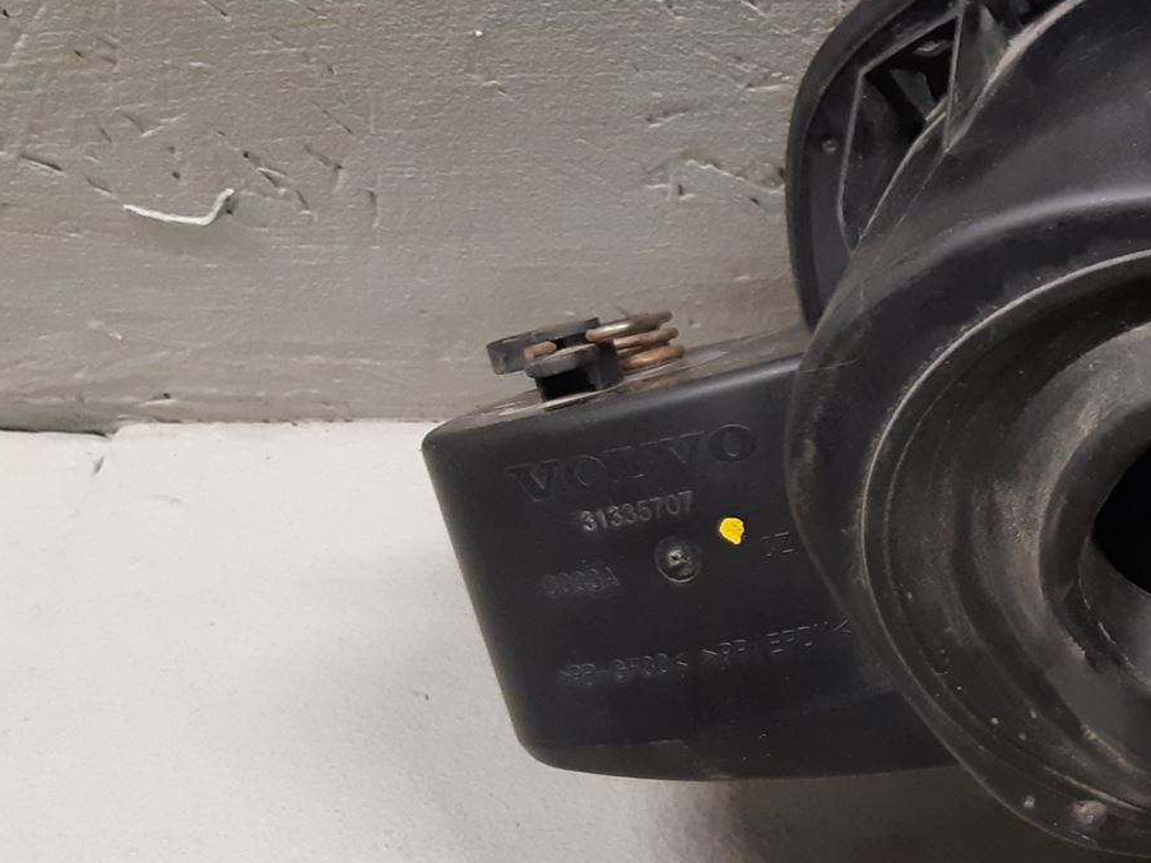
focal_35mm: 59
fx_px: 1962
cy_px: 563
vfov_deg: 24.7
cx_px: 1208
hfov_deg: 30.0
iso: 160
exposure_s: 1/50
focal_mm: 3.93
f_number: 1.7
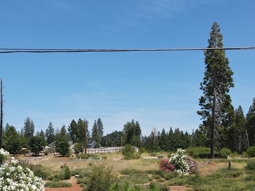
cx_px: 91
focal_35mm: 59
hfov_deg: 32.5
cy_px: 176
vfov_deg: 24.0
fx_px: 434
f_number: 2.8
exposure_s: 1/640
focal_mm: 4.5
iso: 100
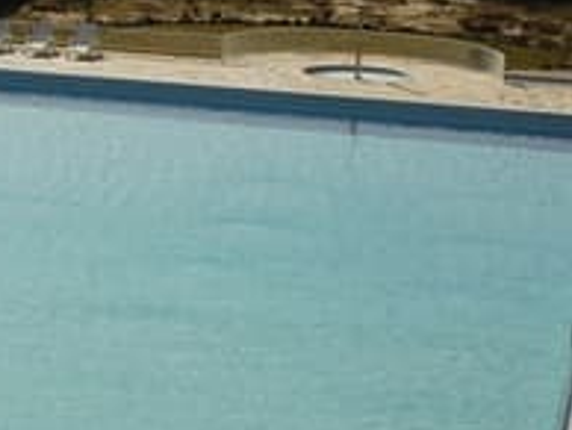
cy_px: -7
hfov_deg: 11.3
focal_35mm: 171
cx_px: -133
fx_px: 2829
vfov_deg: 8.6
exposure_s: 1/400
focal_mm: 48
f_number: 10
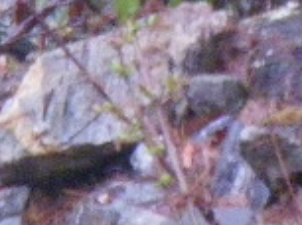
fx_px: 6815
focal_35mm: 783
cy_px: -369
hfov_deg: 2.5
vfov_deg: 1.9
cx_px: -386
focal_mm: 25
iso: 800
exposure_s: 1/20
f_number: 5.5
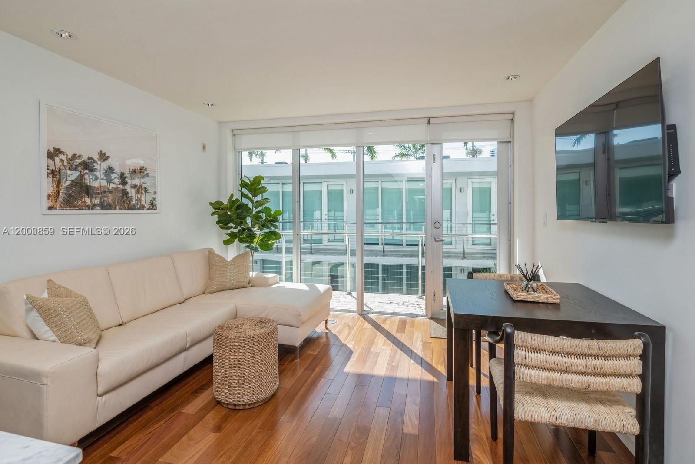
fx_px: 309
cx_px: 348
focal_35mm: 16
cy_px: 232
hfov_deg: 96.7
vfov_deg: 73.8
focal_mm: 16
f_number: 10
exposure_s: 1/60
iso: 200
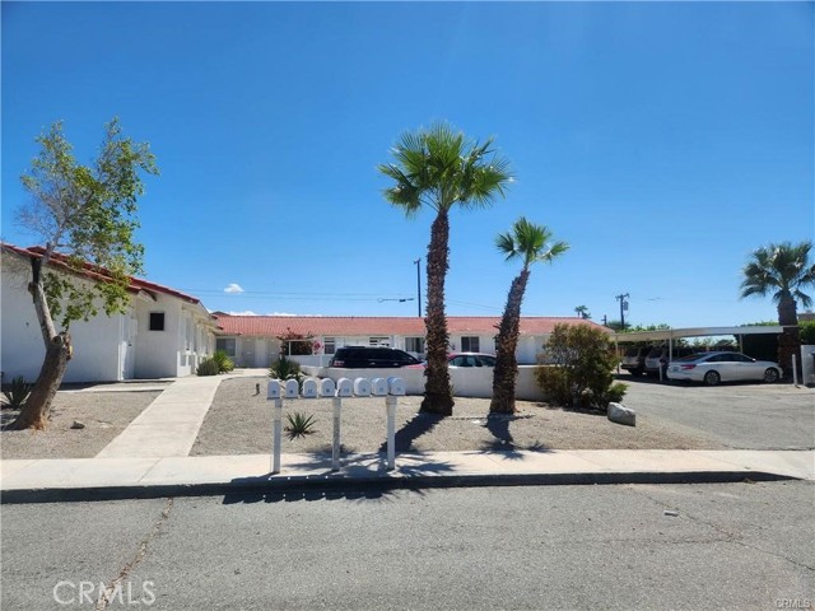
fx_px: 542
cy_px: 306
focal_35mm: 23
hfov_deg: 73.9
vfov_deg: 58.9
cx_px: 408
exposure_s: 1/2222
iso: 20
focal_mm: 5.4
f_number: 1.8
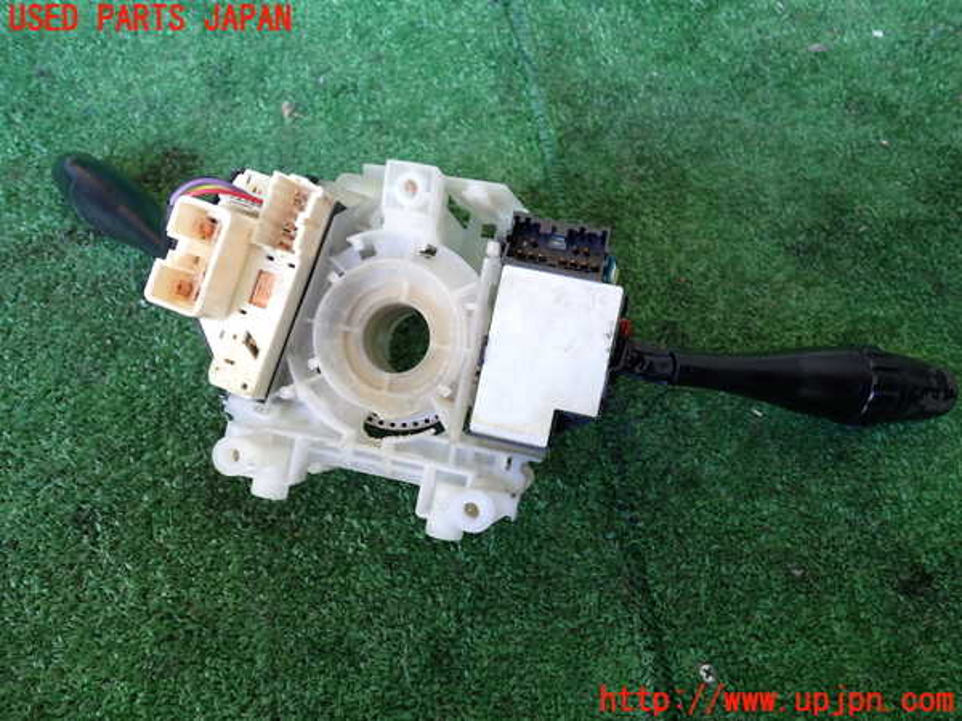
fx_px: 834
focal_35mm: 30
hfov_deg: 60.0
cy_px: 360
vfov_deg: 46.8
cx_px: 481
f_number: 2.3
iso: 200
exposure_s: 1/40
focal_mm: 5.4
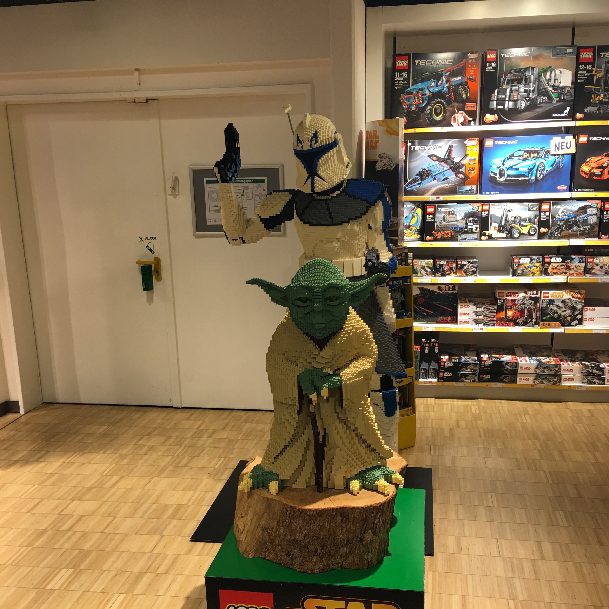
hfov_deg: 47.2
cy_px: 357
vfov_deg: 47.0
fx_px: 697
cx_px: 306
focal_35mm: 35
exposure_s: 1/33
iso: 32
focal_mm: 4.15
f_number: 2.2
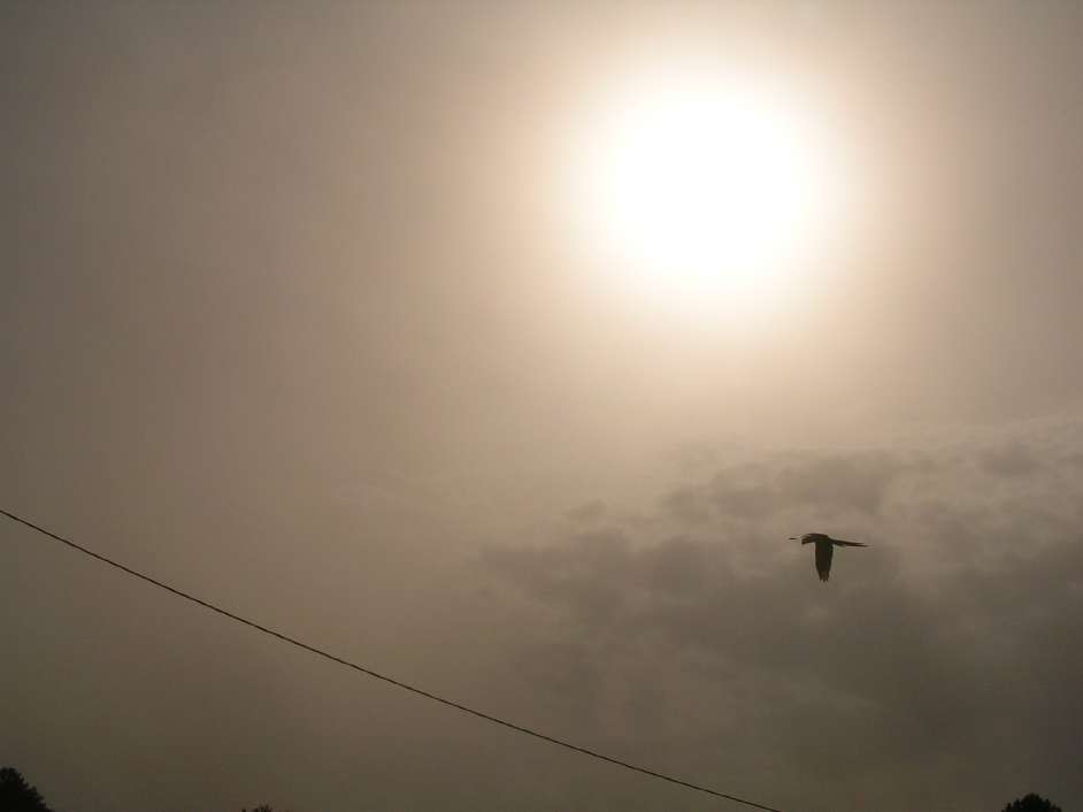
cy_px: 406
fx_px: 1189
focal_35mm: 38
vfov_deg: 37.7
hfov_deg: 49.0
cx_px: 542
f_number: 5.6
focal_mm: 5.8
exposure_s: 1/3000
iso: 50
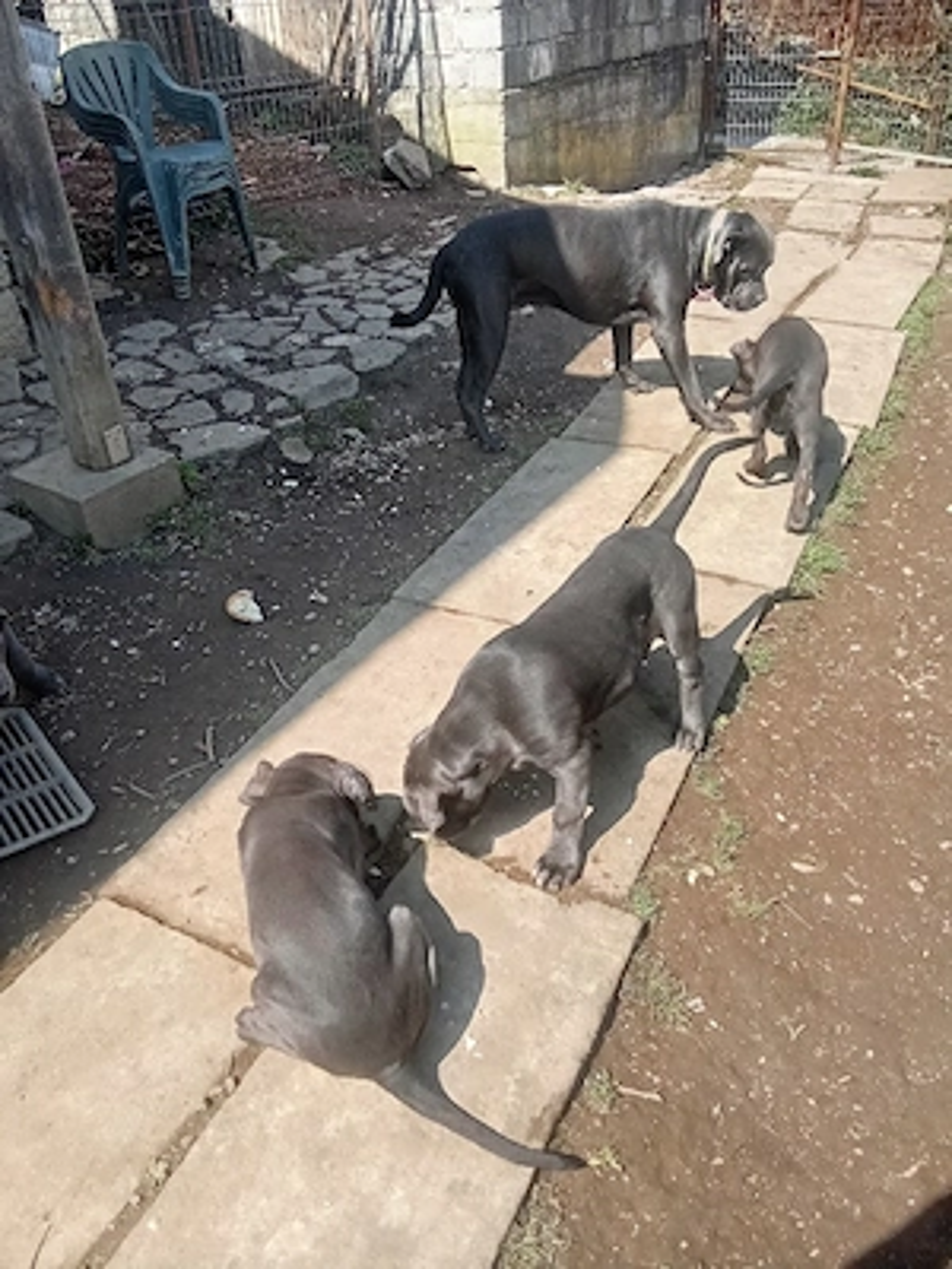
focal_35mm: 28
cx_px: 476
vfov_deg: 63.4
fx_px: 1027
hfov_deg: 49.7
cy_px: 634
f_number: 2
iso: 100
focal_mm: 2.78
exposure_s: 1/714
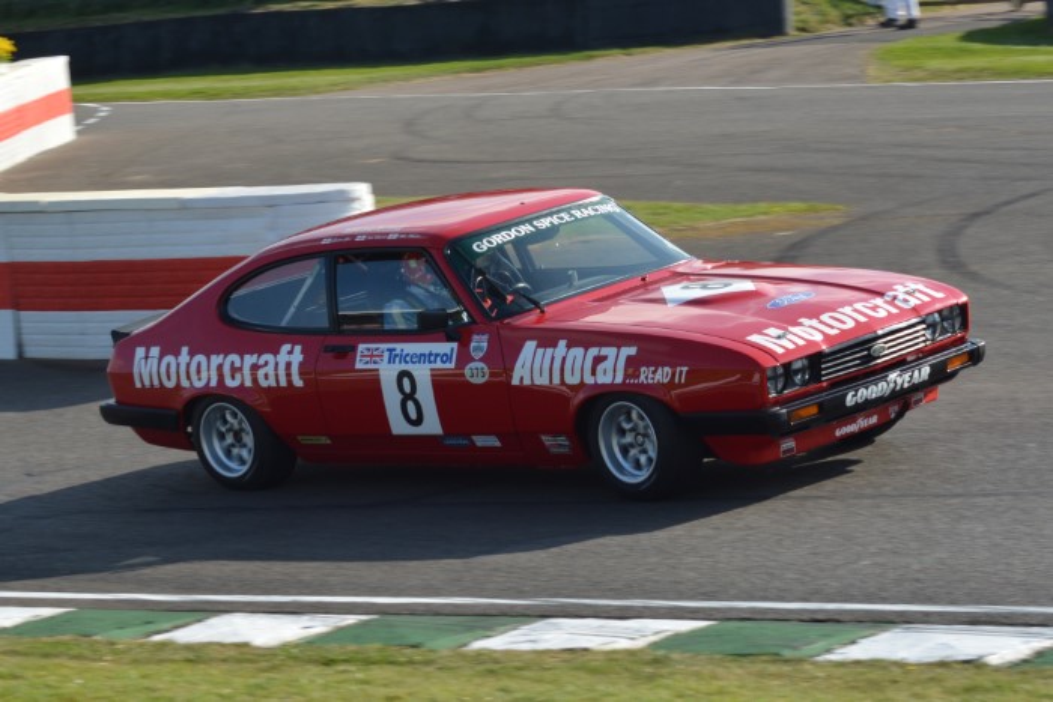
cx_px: 526
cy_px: 351
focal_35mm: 105
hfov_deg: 19.5
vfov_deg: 13.0
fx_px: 3072
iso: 400
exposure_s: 1/400
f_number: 11
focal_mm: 70
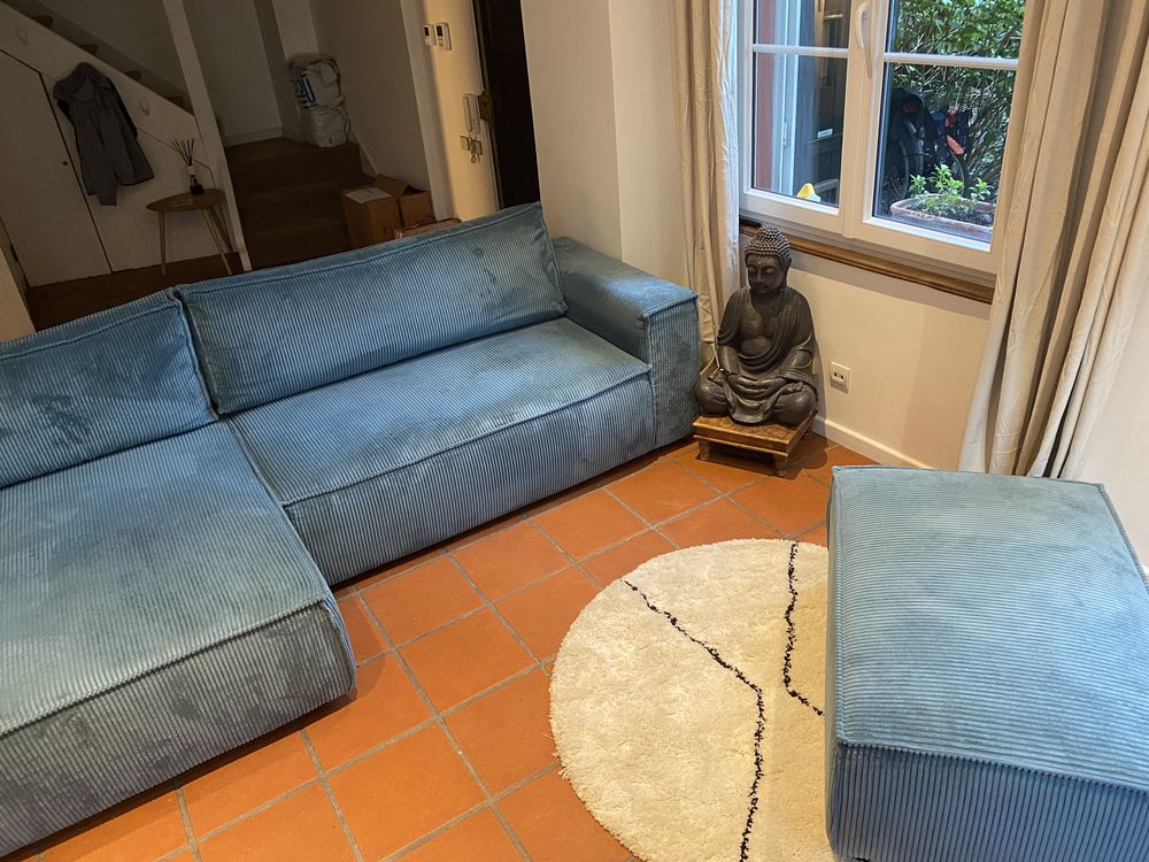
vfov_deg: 53.1
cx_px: 574
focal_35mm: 26
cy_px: 431
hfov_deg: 67.3
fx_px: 863
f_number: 1.8
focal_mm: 4.25
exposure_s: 1/50
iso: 320
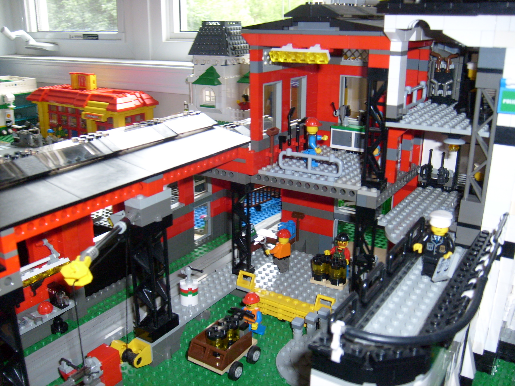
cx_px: 258
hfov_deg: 52.6
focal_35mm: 35
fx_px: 521
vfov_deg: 40.7
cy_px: 193
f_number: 2.8
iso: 100
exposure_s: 1/45
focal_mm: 5.8
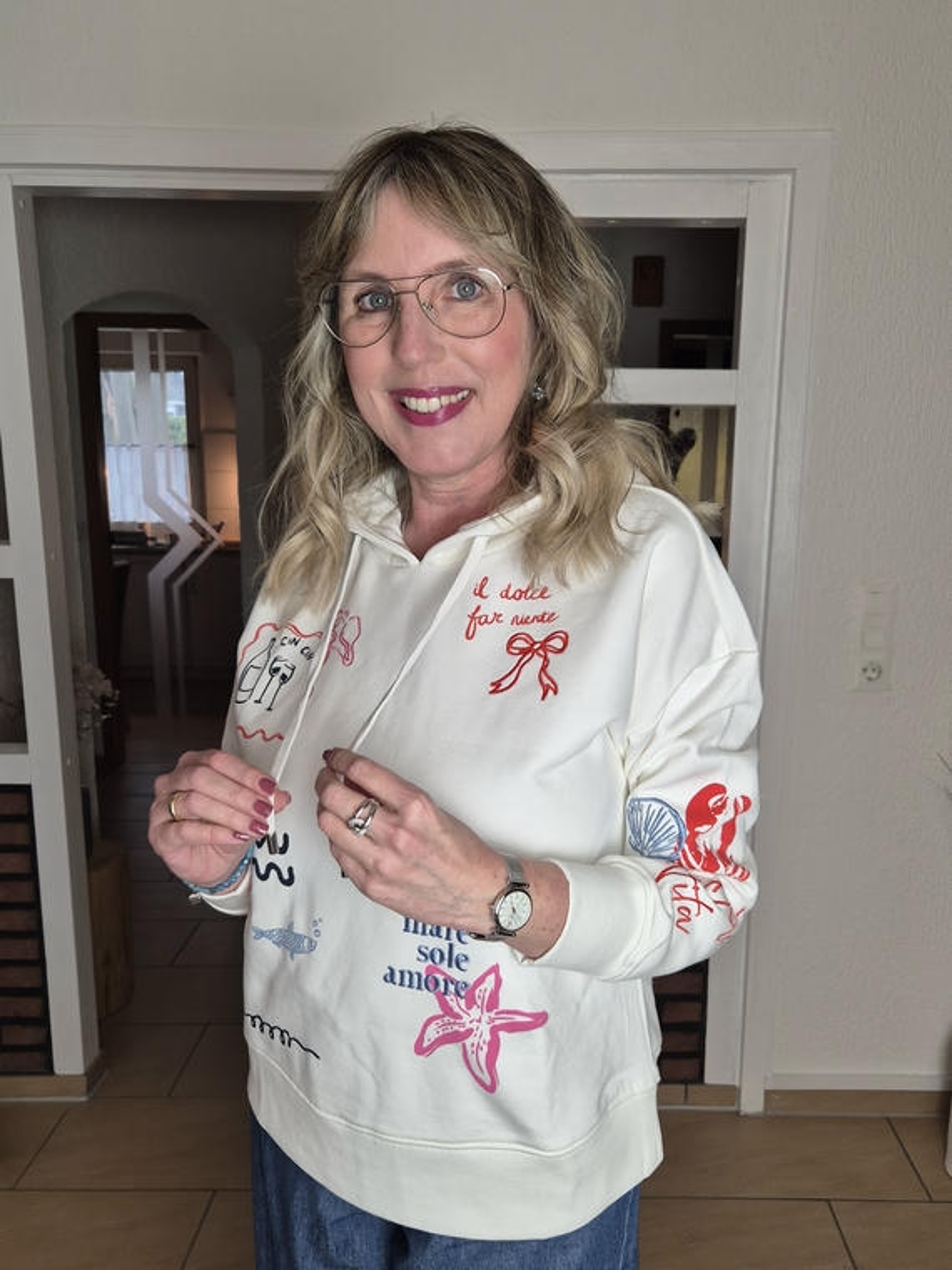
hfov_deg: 58.9
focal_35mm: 23
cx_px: 476
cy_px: 635
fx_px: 843
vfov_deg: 73.9
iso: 100
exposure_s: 1/100
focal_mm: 5.4
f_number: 1.8
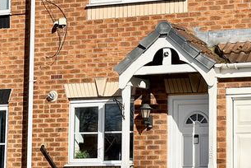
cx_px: 237
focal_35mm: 122
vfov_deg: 11.2
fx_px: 851
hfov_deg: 16.5
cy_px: 63
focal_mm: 6.76
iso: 64
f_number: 1.78
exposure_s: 1/5348
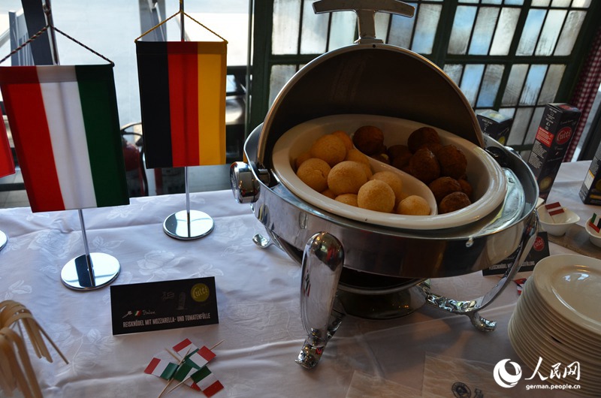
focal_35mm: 30
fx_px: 500
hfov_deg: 62.0
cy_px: 199
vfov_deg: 43.4
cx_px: 300
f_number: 5
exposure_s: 1/100
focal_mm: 20
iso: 640
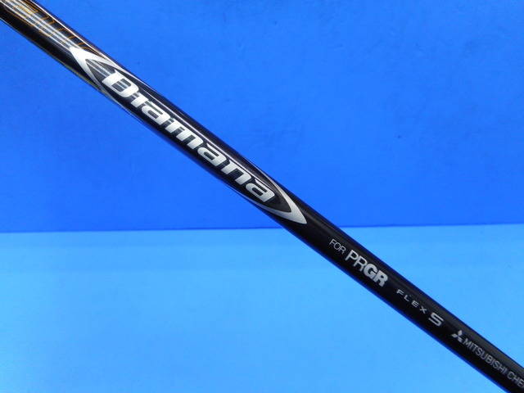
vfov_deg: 54.9
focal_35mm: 25
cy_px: 196
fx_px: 378
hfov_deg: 69.4
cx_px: 262
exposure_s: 1/30
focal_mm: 4.5
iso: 140
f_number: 3.7
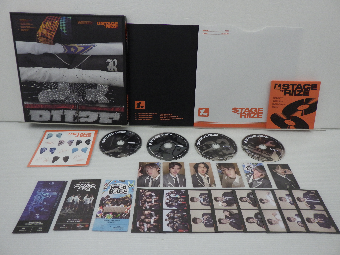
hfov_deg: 63.4
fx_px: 275
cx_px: 170
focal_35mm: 28
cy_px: 128
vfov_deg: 49.7
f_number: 3.5
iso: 400
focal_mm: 5
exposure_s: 1/125
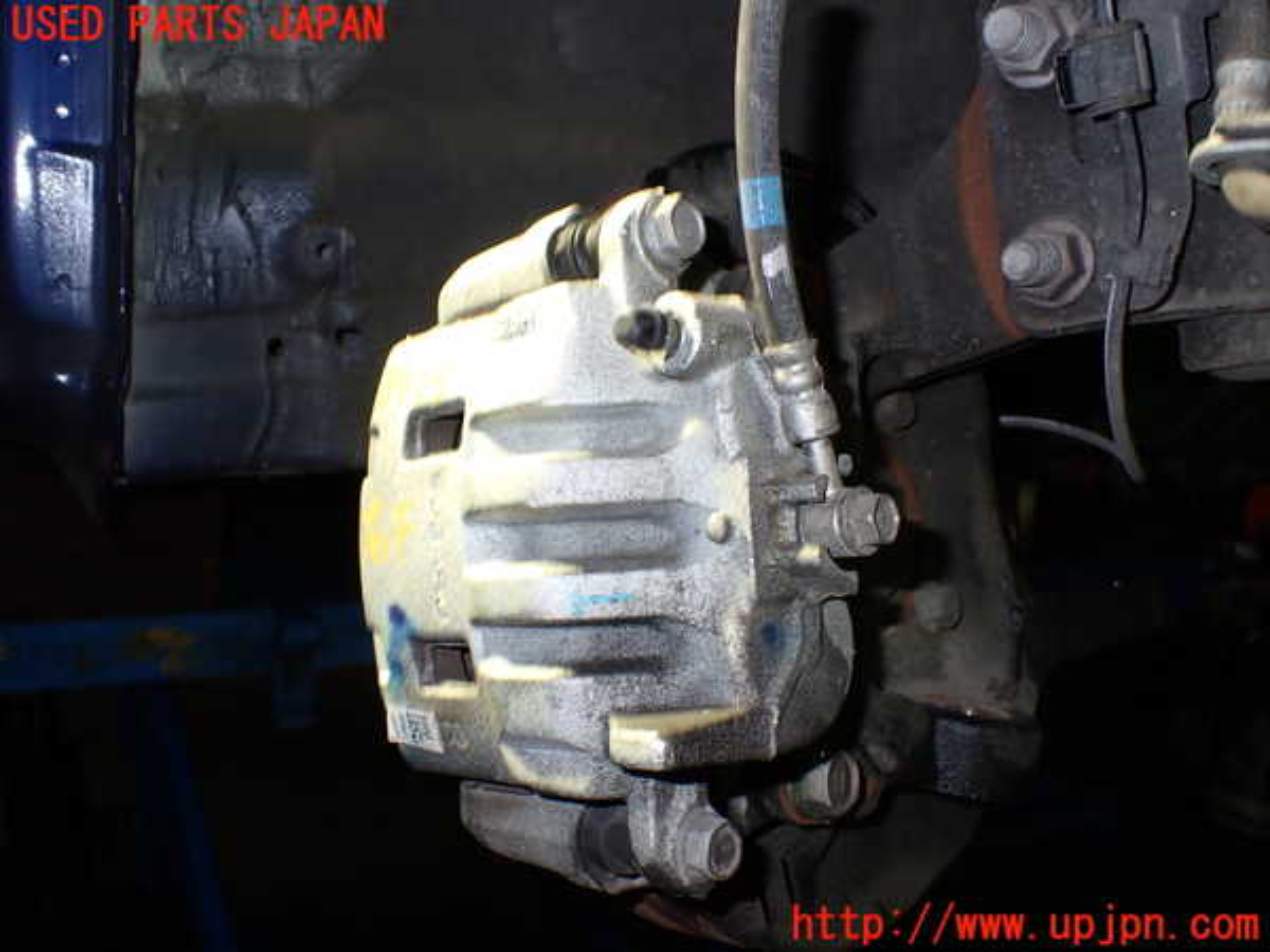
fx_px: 1101
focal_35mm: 30
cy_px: 476
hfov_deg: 60.0
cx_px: 635
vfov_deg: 46.8
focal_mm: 5.4
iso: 100
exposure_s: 1/30
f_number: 6.3
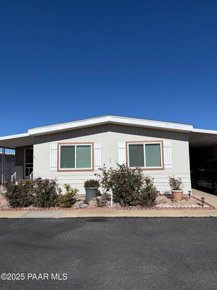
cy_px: 145
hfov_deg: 56.8
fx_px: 201
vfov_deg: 71.6
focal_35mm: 24
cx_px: 108
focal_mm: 6.76
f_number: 1.78
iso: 80
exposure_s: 1/11905
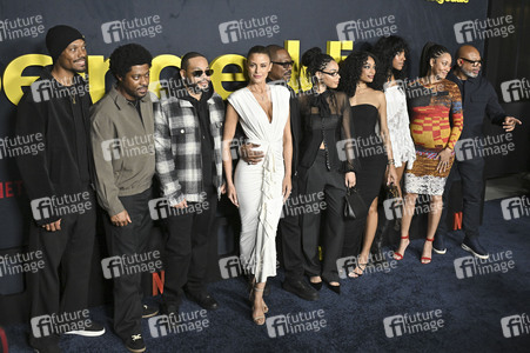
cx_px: 265
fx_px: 515
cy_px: 176
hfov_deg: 54.5
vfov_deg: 37.8
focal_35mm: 35
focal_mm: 35
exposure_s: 1/320
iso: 2500
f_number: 5.6
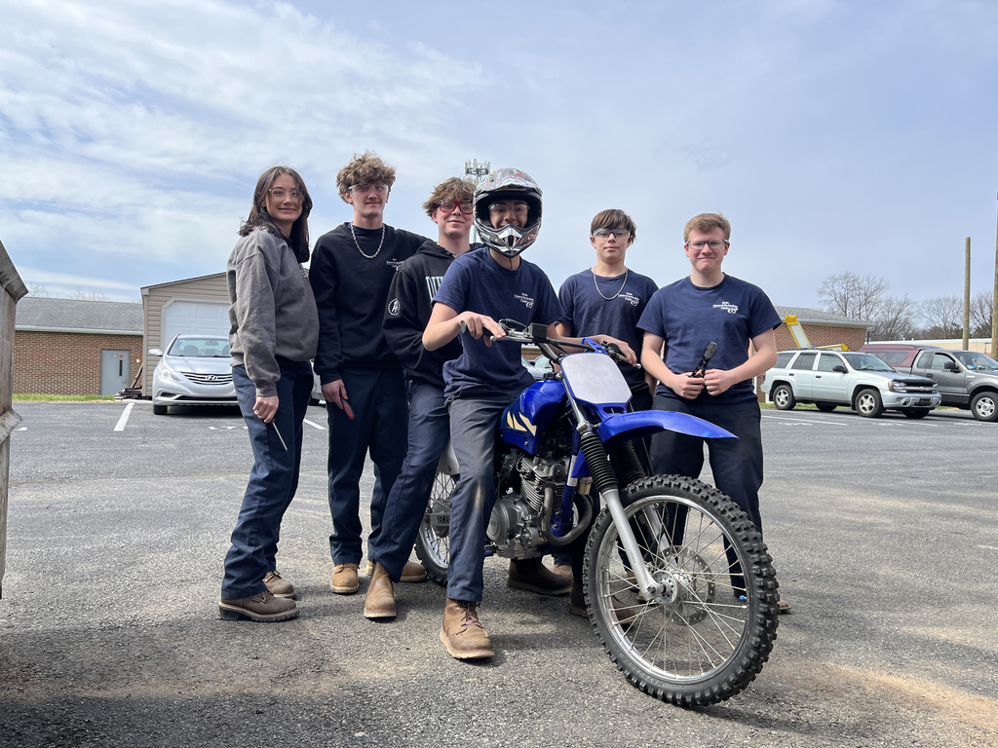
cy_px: 374
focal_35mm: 26
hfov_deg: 67.3
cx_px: 499
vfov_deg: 53.1
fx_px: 750
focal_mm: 5.1
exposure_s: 1/3215
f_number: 1.6
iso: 50
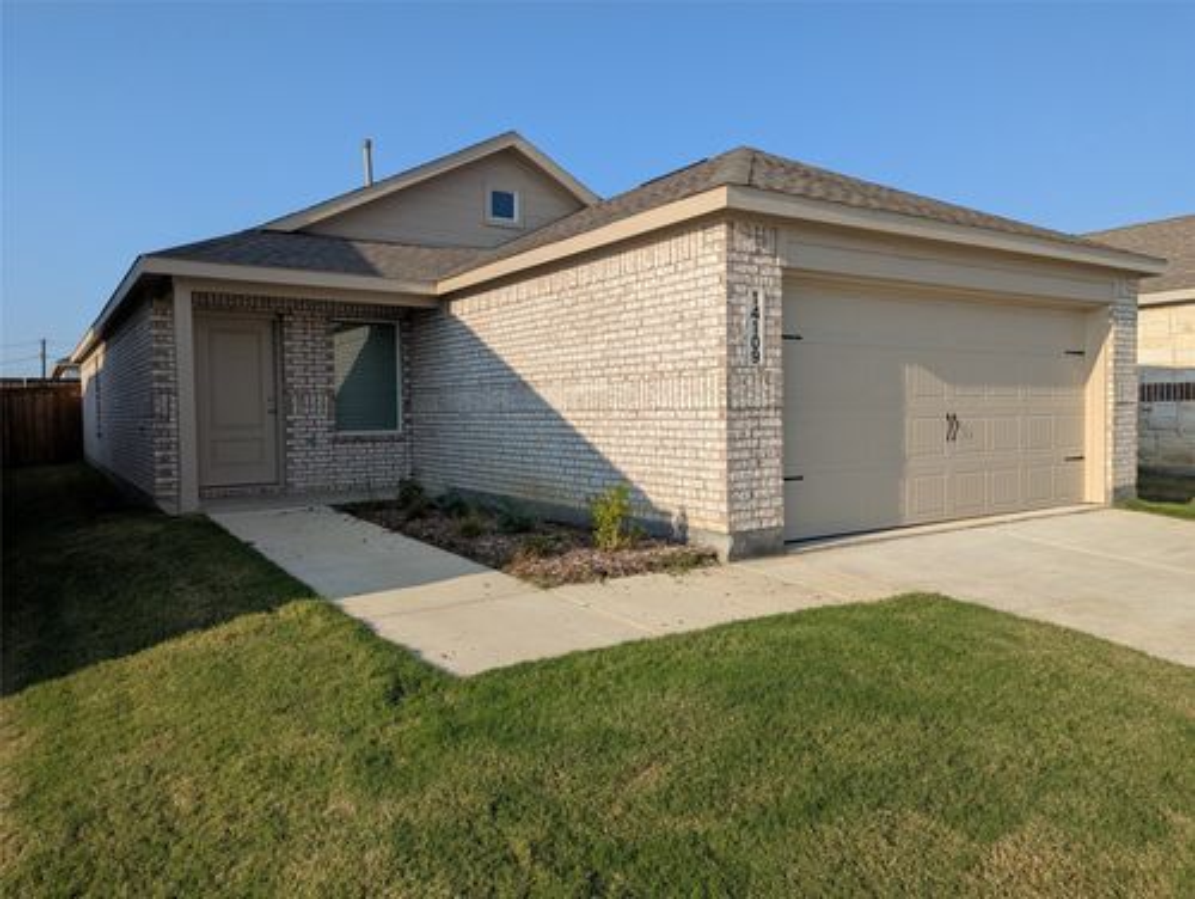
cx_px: 598
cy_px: 450
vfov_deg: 56.9
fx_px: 829
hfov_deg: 71.5
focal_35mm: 24
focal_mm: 6.81
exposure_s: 1/2217
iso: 42
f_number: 1.85
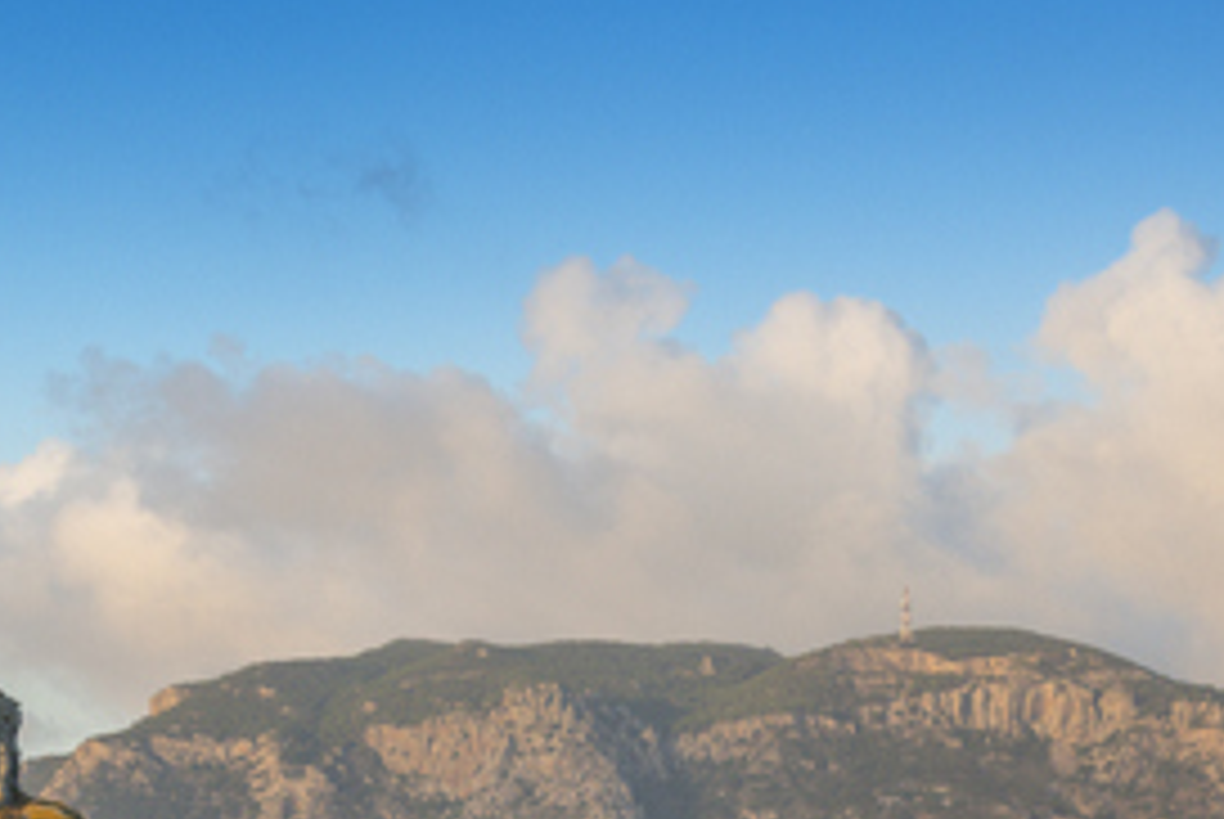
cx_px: 320
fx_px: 3438
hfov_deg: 20.1
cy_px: 1006
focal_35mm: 101
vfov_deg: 13.2
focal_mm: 38
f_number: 7.1
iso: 125
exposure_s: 1/100
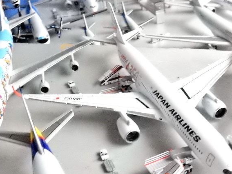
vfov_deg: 27.5
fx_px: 355
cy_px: 102
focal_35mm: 53
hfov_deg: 36.2
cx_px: 113
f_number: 4.2
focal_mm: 7.6
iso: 3200
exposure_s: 1/6
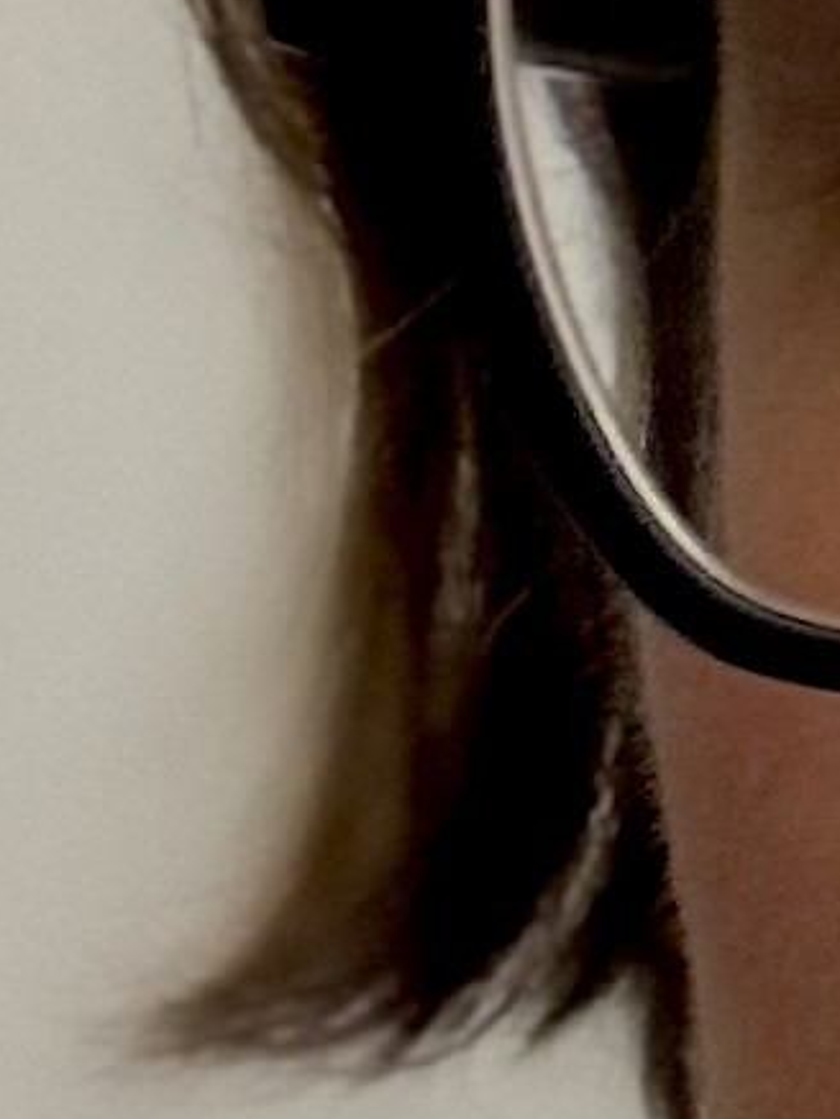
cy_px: 594
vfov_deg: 9.3
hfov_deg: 6.7
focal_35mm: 212
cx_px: 1941
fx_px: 6856
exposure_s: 1/50
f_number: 1.9
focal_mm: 2.69
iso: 250
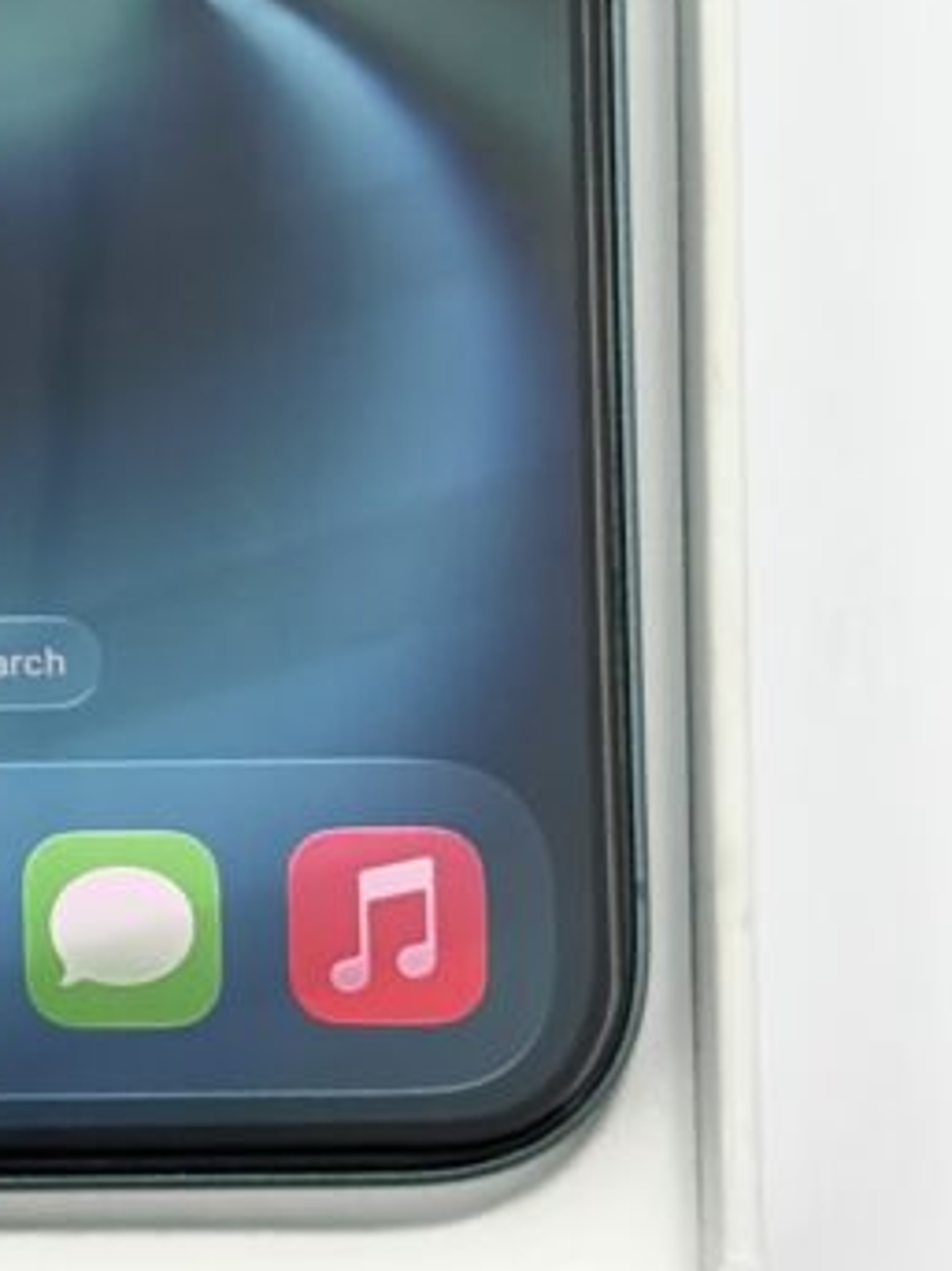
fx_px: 7008
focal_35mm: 191
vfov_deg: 10.3
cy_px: -46
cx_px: -822
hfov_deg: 7.5
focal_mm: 6.86
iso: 80
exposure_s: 1/1272
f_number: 1.78
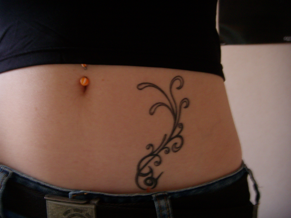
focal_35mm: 38
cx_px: 146
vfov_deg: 37.7
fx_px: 319
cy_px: 109
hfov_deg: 49.0
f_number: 3.5
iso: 142
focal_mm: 6.4
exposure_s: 1/4
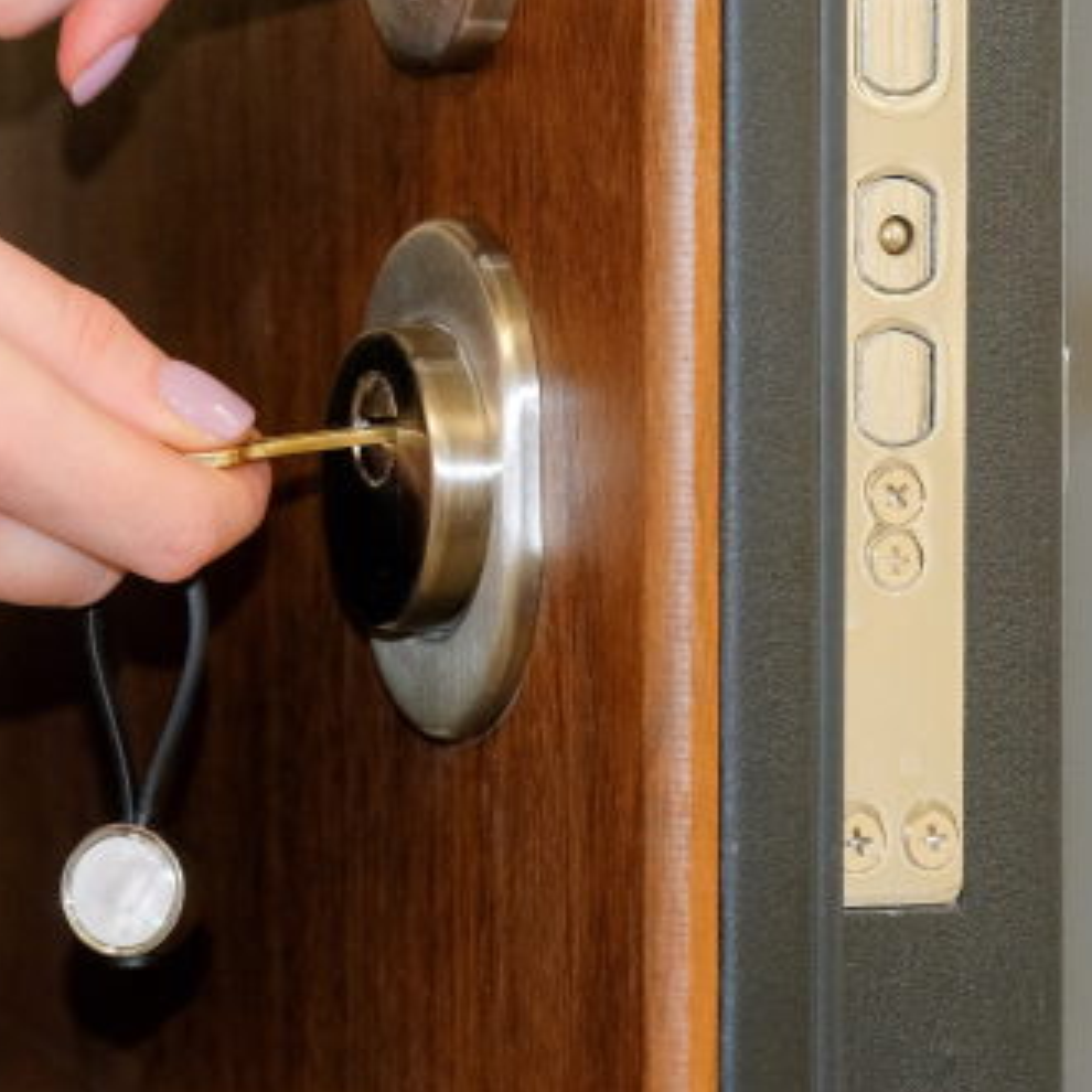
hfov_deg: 9.4
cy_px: 235
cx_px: 698
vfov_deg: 9.4
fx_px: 6638
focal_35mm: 186
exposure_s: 1/125
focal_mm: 55
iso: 1600
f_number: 2.8
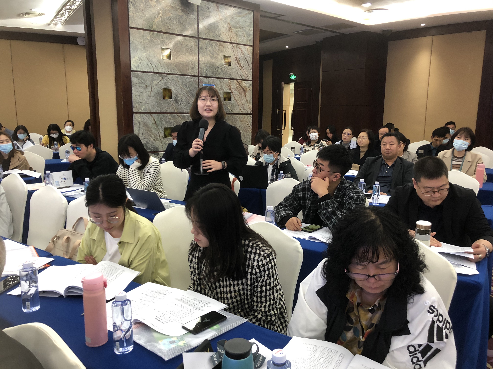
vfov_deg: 49.7
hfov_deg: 63.4
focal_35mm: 28
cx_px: 246
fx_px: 399
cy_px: 184
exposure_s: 1/17
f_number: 1.8
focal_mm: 4
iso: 80
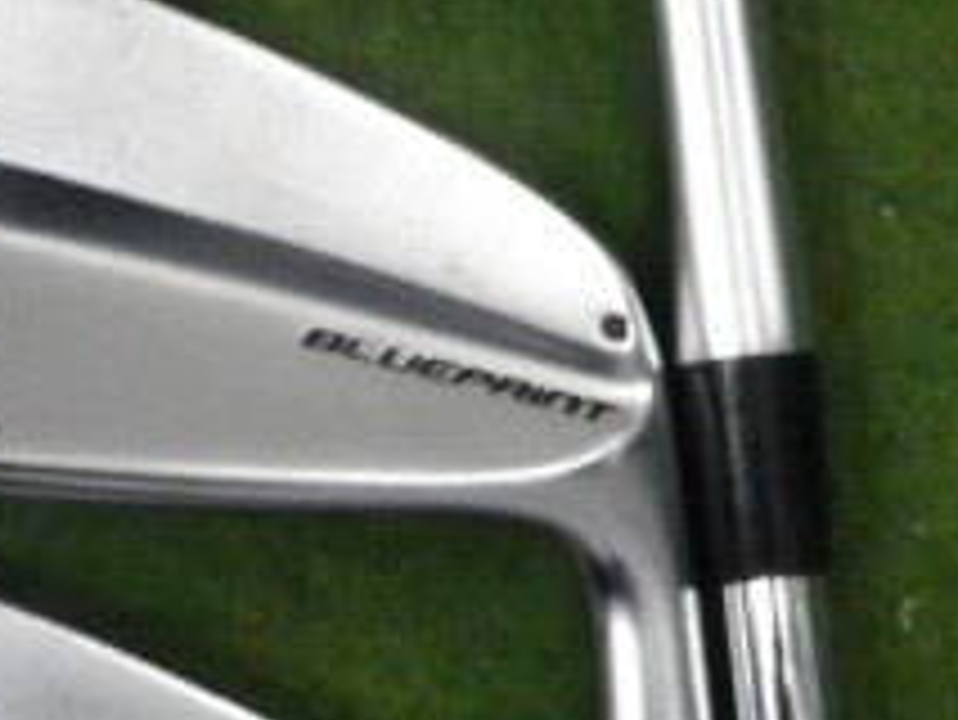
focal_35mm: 138
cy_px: 360
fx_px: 3821
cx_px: 220
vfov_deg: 10.8
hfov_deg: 14.2
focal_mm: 8.2
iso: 640
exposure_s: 1/20
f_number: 4.2
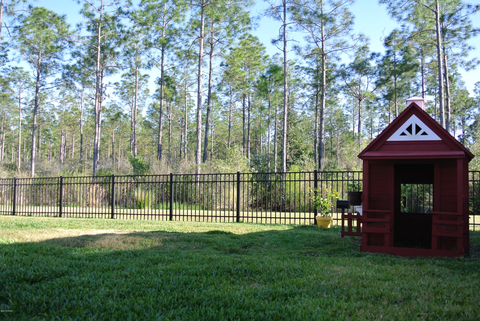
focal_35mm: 34
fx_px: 454
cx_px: 240
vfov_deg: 39.0
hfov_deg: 55.7
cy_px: 160
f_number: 4
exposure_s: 1/250
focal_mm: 12.7
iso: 100
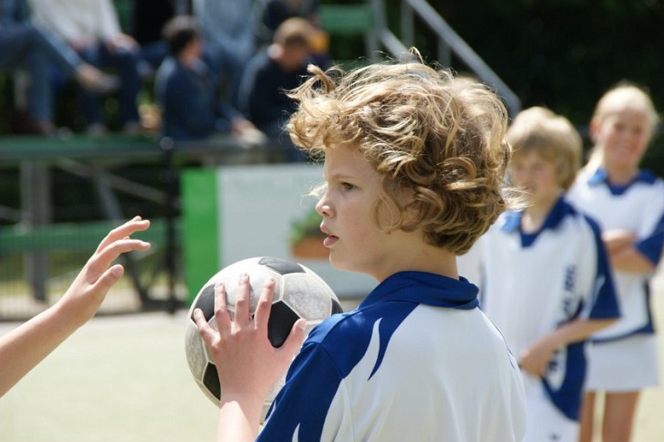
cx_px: 345
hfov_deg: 7.1
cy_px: 221
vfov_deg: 4.7
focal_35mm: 291
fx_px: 5365
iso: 200
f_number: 9
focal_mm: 180
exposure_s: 1/400
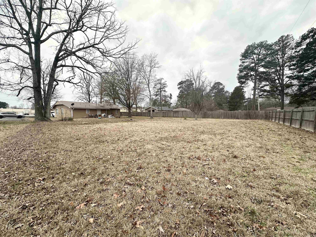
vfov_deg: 85.7
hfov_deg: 102.1
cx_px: 158
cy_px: 118
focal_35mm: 14
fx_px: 128
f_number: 2.2
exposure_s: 1/144
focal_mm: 2.22
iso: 40
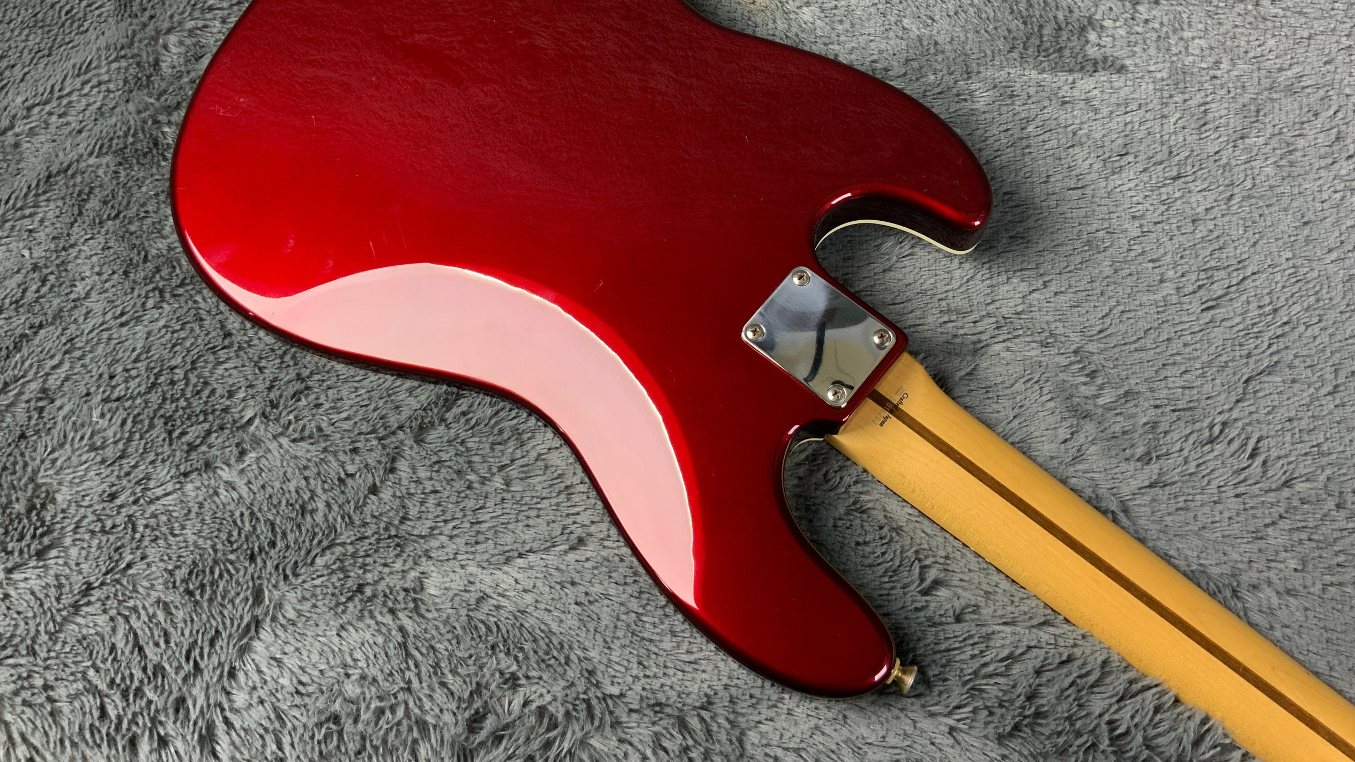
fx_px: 1150
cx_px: 676
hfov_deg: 61.0
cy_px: 264
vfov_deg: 36.4
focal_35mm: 32
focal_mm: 3
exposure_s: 1/60
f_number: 1.8
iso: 125
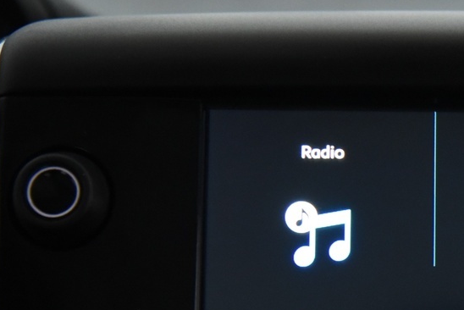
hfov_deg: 16.9
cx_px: 488
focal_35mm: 118
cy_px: 305
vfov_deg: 11.5
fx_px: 1522
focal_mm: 40
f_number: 4
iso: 4000
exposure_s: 1/100
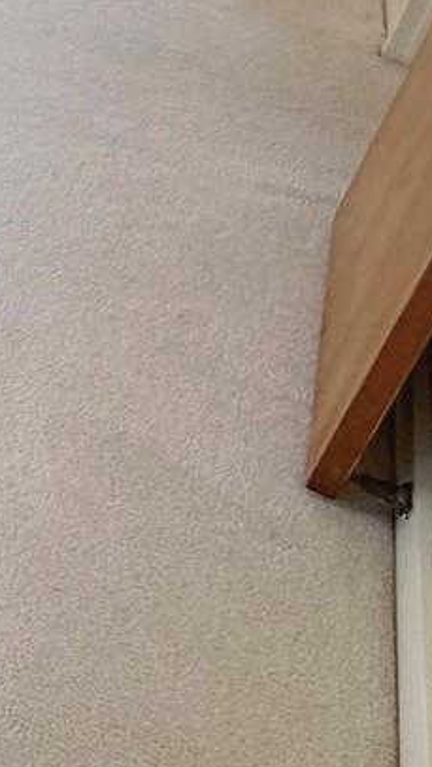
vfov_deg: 31.0
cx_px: -752
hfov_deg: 12.5
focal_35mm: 60
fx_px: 1219
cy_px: -82
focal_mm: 2.22
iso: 100
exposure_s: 1/120
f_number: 2.2
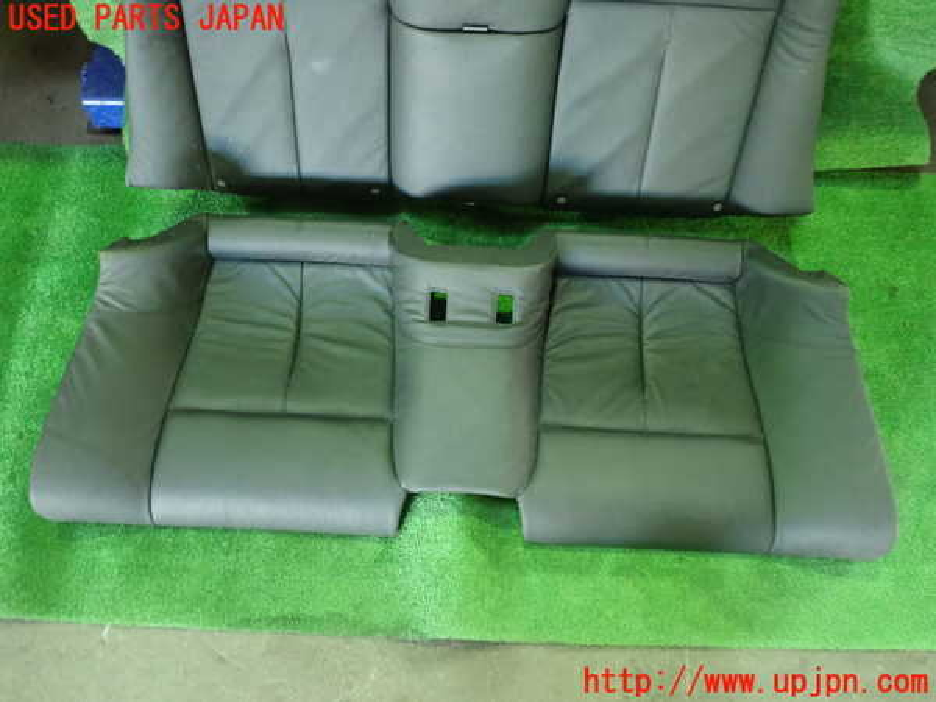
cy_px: 351
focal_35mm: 30
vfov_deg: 46.8
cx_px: 468
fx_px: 811
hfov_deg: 60.0
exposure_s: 1/30
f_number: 2.3
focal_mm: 5.5
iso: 800
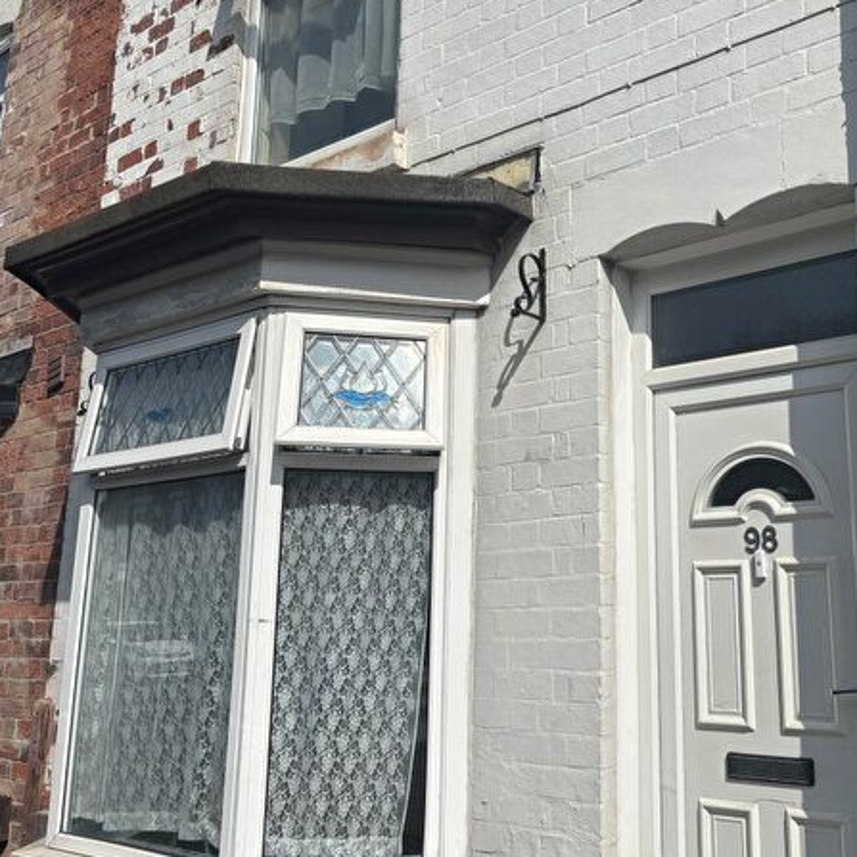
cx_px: 621
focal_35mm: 36
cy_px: 400
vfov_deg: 46.0
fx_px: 1008
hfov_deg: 44.8
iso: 50
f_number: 1.6
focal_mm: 5.96
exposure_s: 1/8333
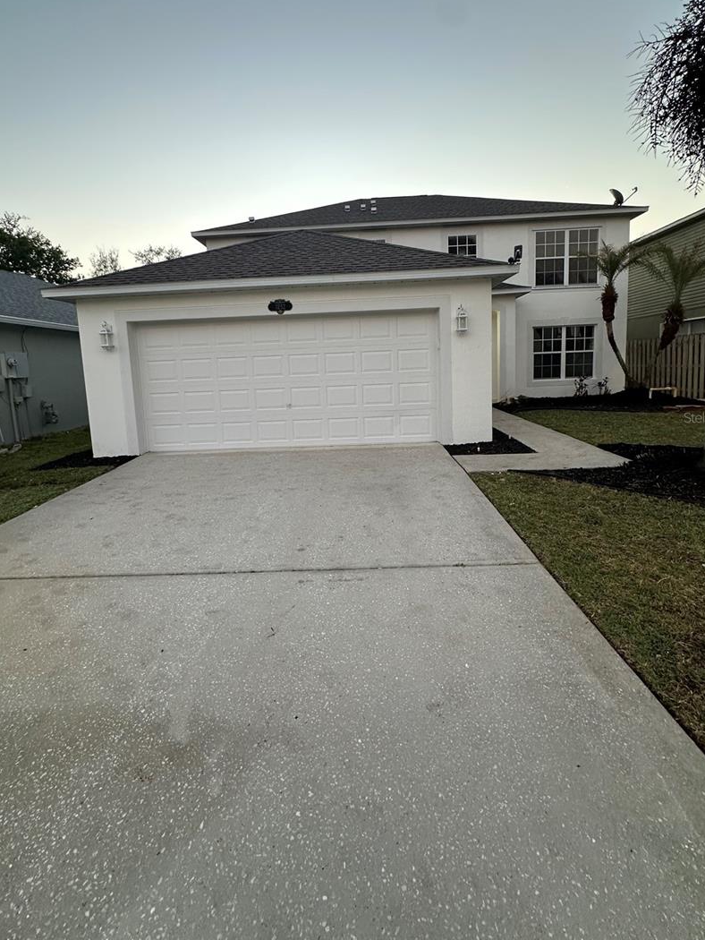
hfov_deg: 78.1
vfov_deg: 94.1
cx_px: 344
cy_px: 417
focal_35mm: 16
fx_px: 434
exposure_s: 1/99
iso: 160
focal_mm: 2.22
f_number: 2.2
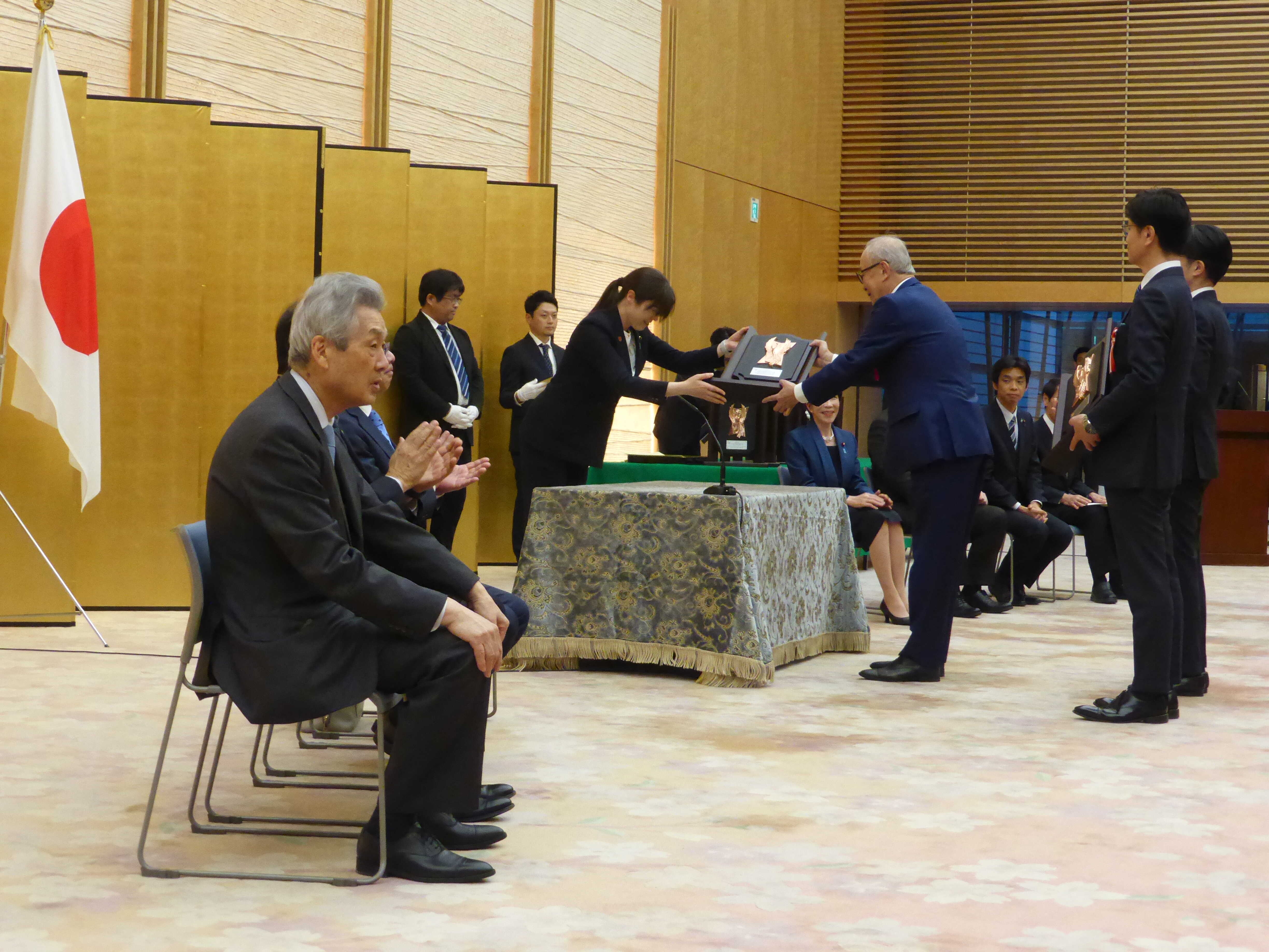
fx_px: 2236
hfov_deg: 31.7
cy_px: 476
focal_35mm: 61
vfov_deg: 24.0
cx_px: 634
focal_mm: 10.3
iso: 800
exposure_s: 1/100
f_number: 4.7
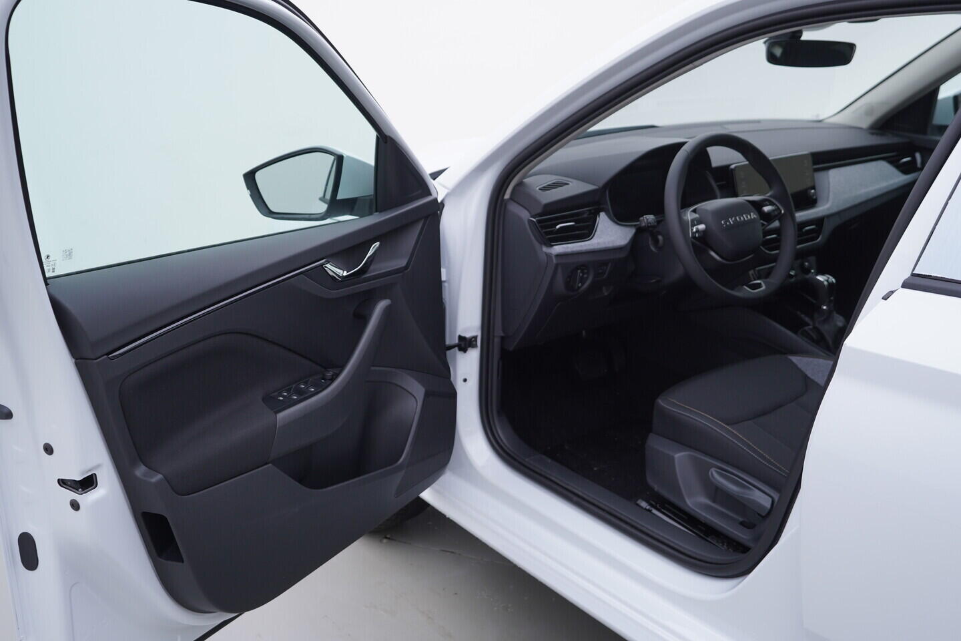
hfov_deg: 53.1
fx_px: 961
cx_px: 480
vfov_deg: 36.9
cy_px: 320
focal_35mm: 36
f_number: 3.5
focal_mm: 24
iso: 125
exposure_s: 1/60
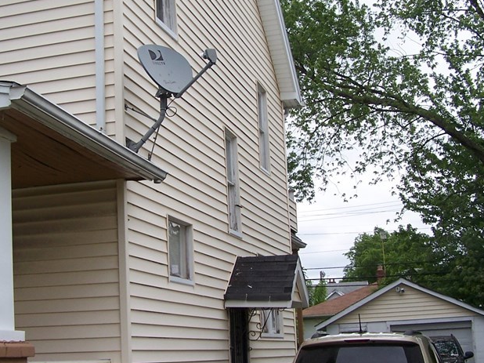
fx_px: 881
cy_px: 180
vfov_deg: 23.3
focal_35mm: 63
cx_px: 211
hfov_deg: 30.7
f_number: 2.8
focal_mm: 6.3
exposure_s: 1/1000
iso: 80
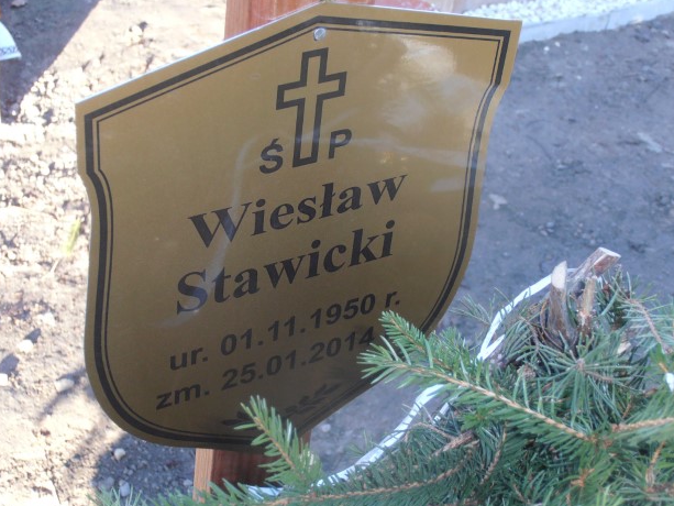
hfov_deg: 27.0
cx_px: 331
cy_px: 257
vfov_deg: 20.4
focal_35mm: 72
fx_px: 1402
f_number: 4.8
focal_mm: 12.29
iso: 125
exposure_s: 1/50
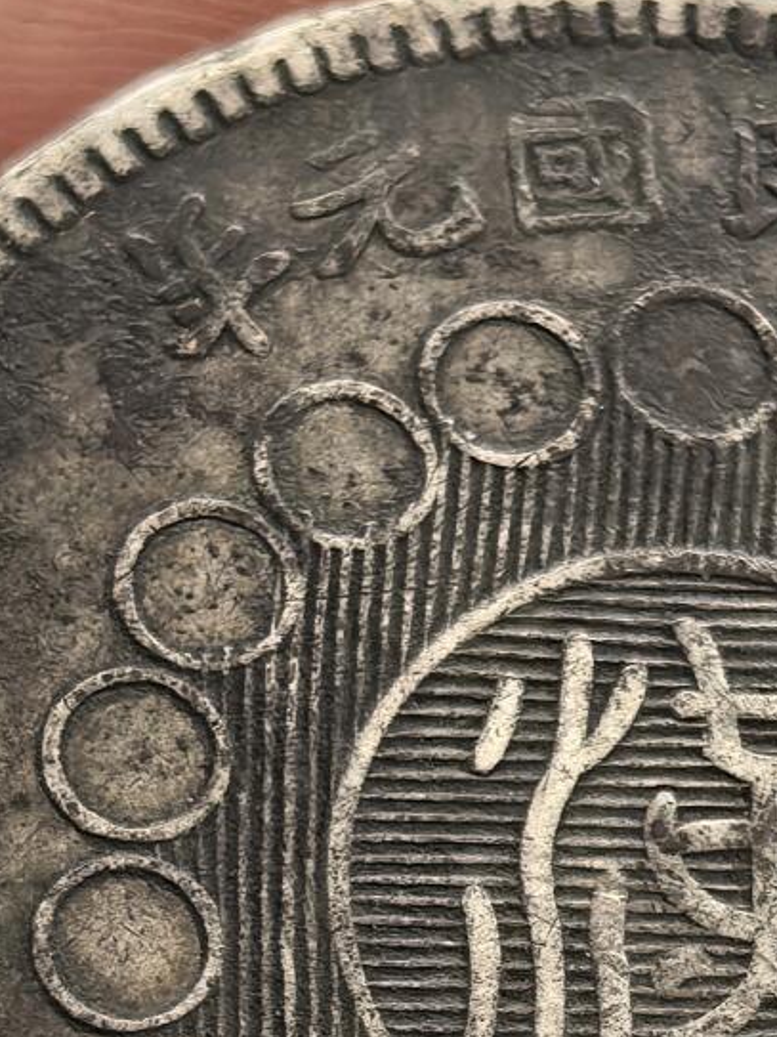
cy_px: 1022
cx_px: 670
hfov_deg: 8.3
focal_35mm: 179
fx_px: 5359
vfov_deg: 11.0
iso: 200
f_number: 2
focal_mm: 6.98
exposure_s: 1/100
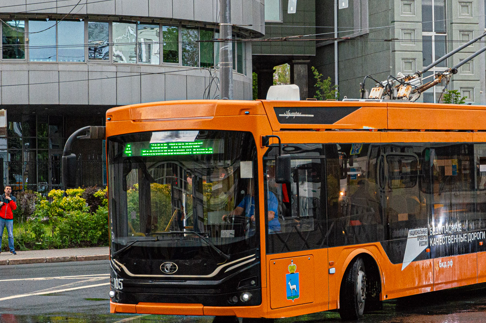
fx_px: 1200
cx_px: 346
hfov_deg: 22.7
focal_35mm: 89
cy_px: 143
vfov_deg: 15.3
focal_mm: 40
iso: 800
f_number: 5.6
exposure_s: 1/400
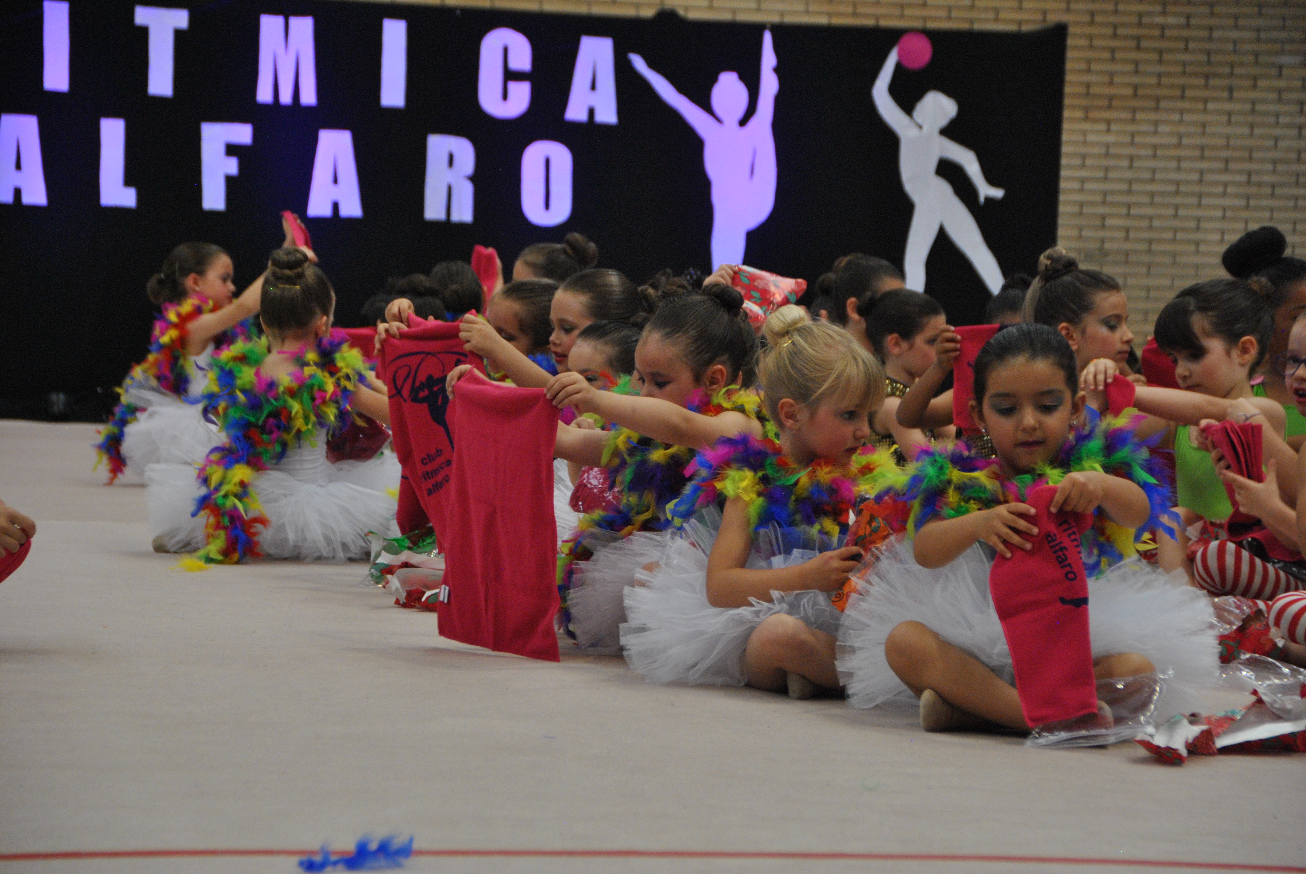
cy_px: 437
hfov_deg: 15.9
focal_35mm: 129
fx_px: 4685
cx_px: 653
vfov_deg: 10.7
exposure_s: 1/125
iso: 800
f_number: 5.3
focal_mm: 86
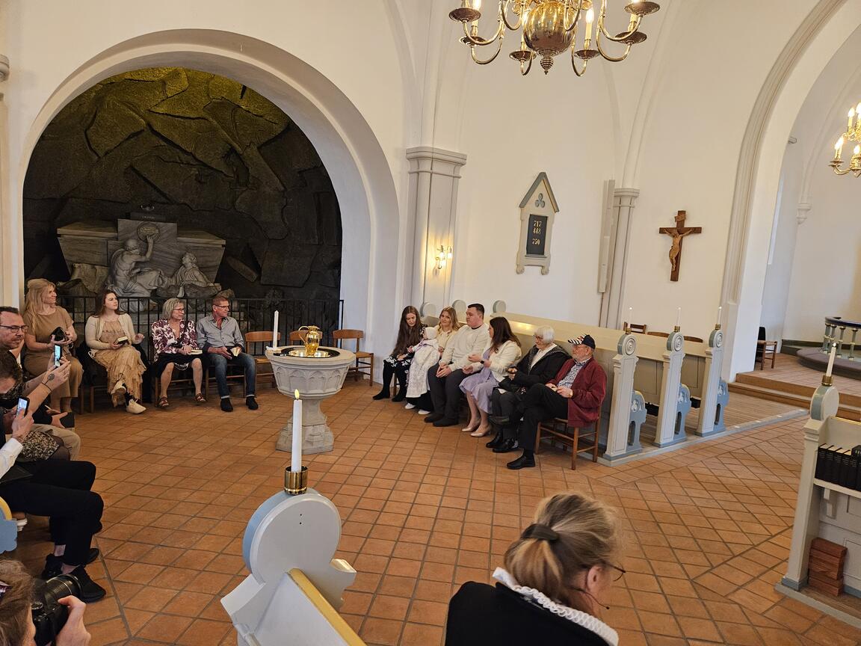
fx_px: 572
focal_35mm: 23
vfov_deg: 58.9
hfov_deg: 73.9
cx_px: 430
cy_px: 323
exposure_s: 1/100
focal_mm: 5.4
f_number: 1.8
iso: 640
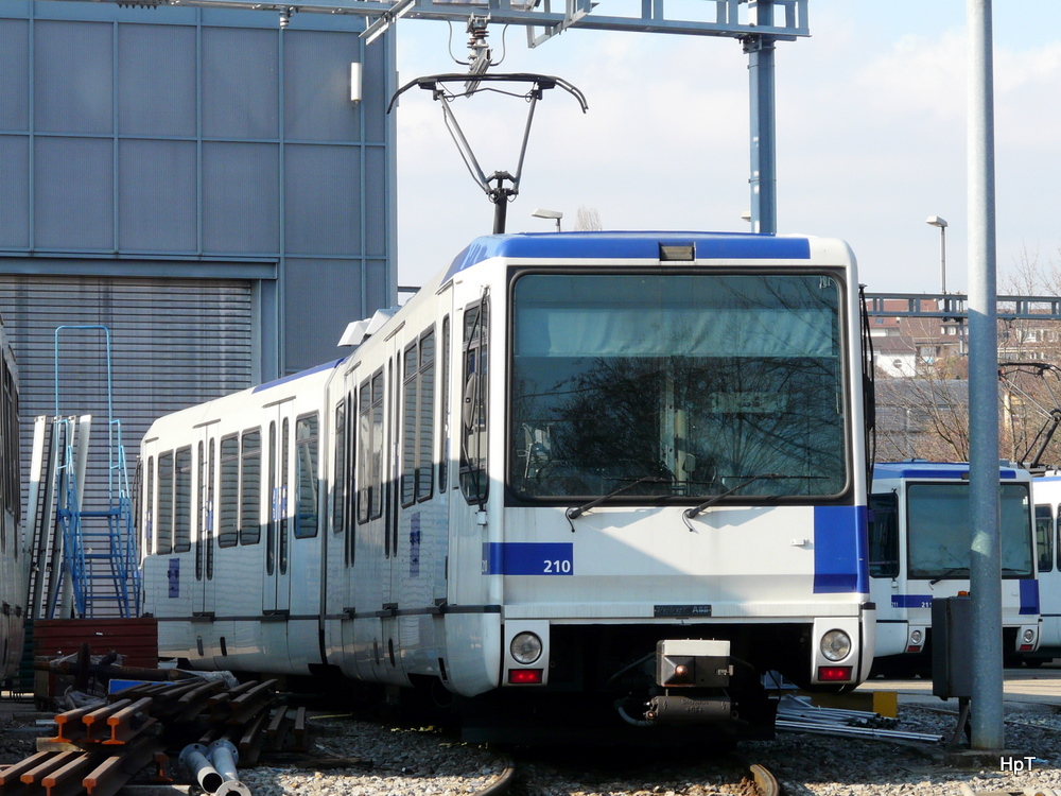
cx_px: 530
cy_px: 398
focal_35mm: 151
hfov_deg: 13.1
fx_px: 4628
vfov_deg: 9.8
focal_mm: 24.7
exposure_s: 1/250
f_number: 5.6
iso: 100
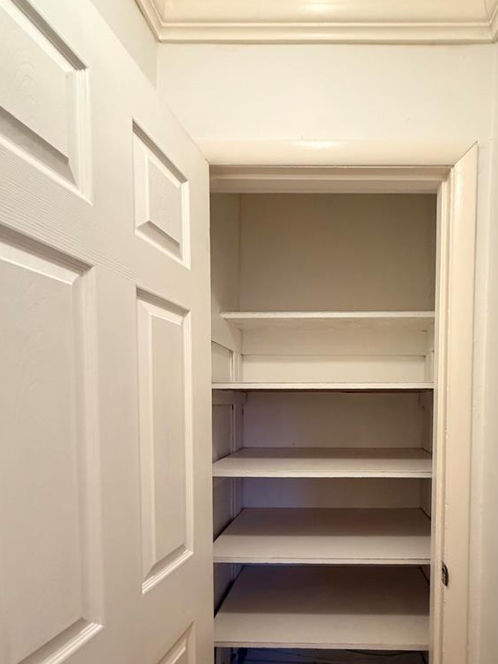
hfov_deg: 67.1
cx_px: 326
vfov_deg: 82.9
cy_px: 419
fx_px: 365
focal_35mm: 19
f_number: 2.2
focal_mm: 2.22
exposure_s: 1/60
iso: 640
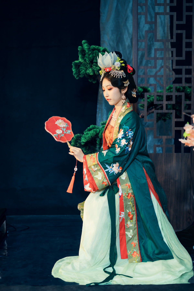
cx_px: 97
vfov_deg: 39.6
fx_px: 404
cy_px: 146
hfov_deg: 27.0
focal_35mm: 50
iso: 200
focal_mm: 50
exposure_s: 1/125
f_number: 2.2
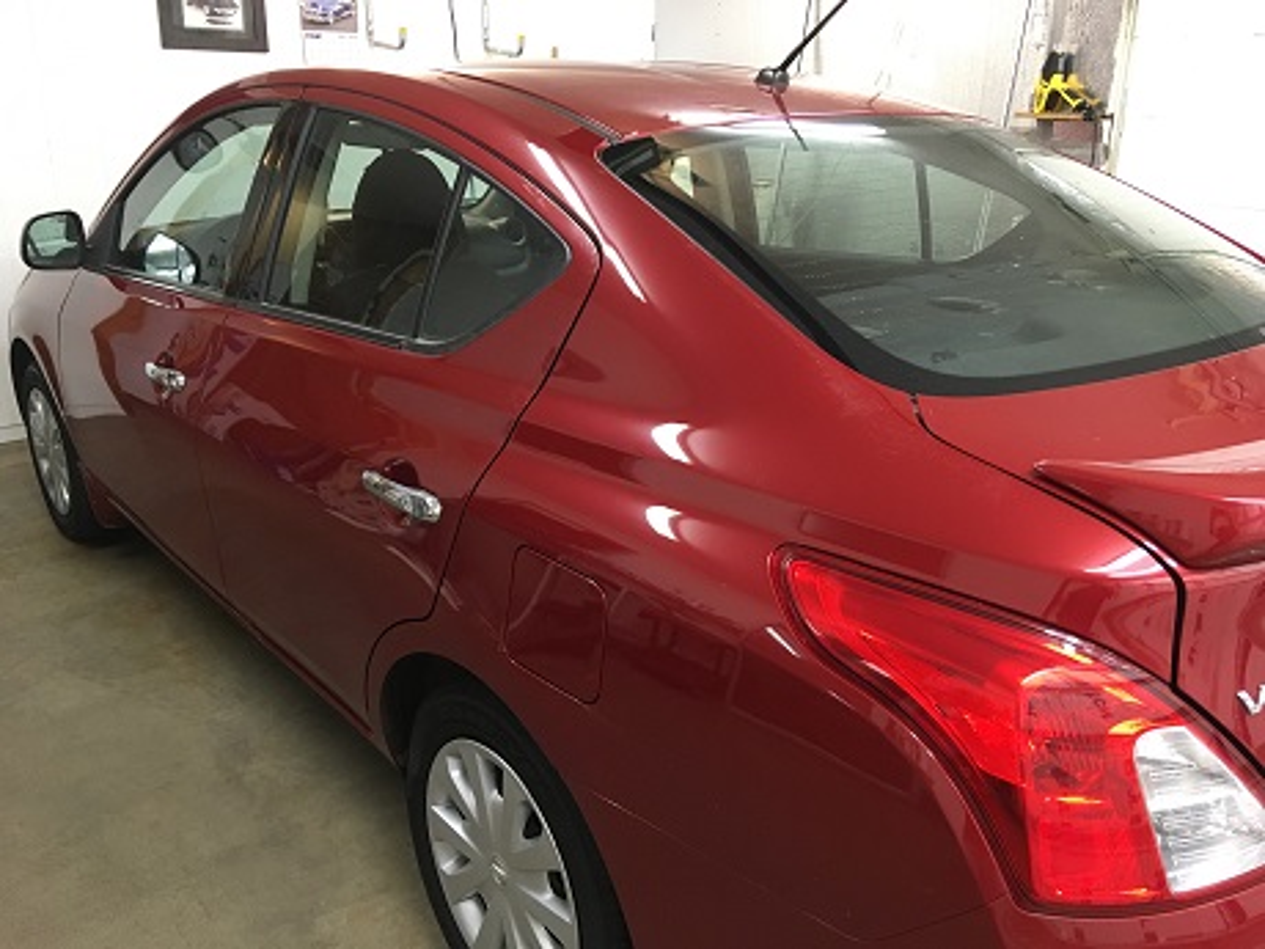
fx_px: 1060
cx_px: 632
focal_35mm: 29
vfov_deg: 48.2
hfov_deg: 61.7
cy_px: 474
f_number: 2.2
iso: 125
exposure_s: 1/30
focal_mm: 4.15
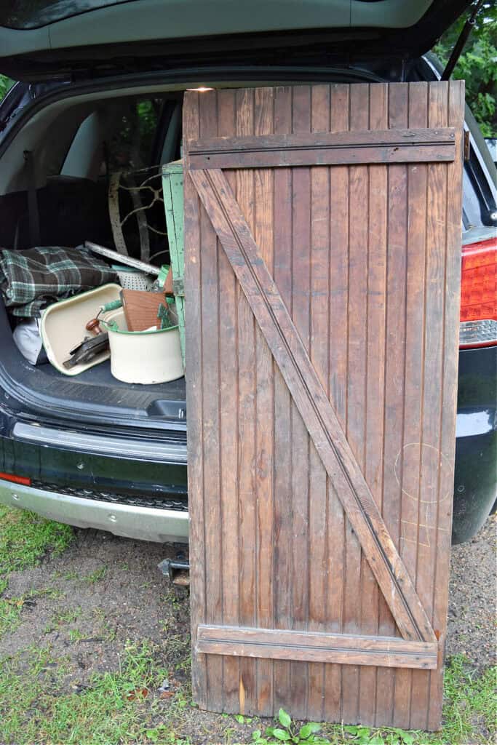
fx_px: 652
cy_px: 372
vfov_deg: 59.5
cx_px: 248
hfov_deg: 41.7
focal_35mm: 32
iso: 1250
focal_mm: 21
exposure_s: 1/60
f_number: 3.8
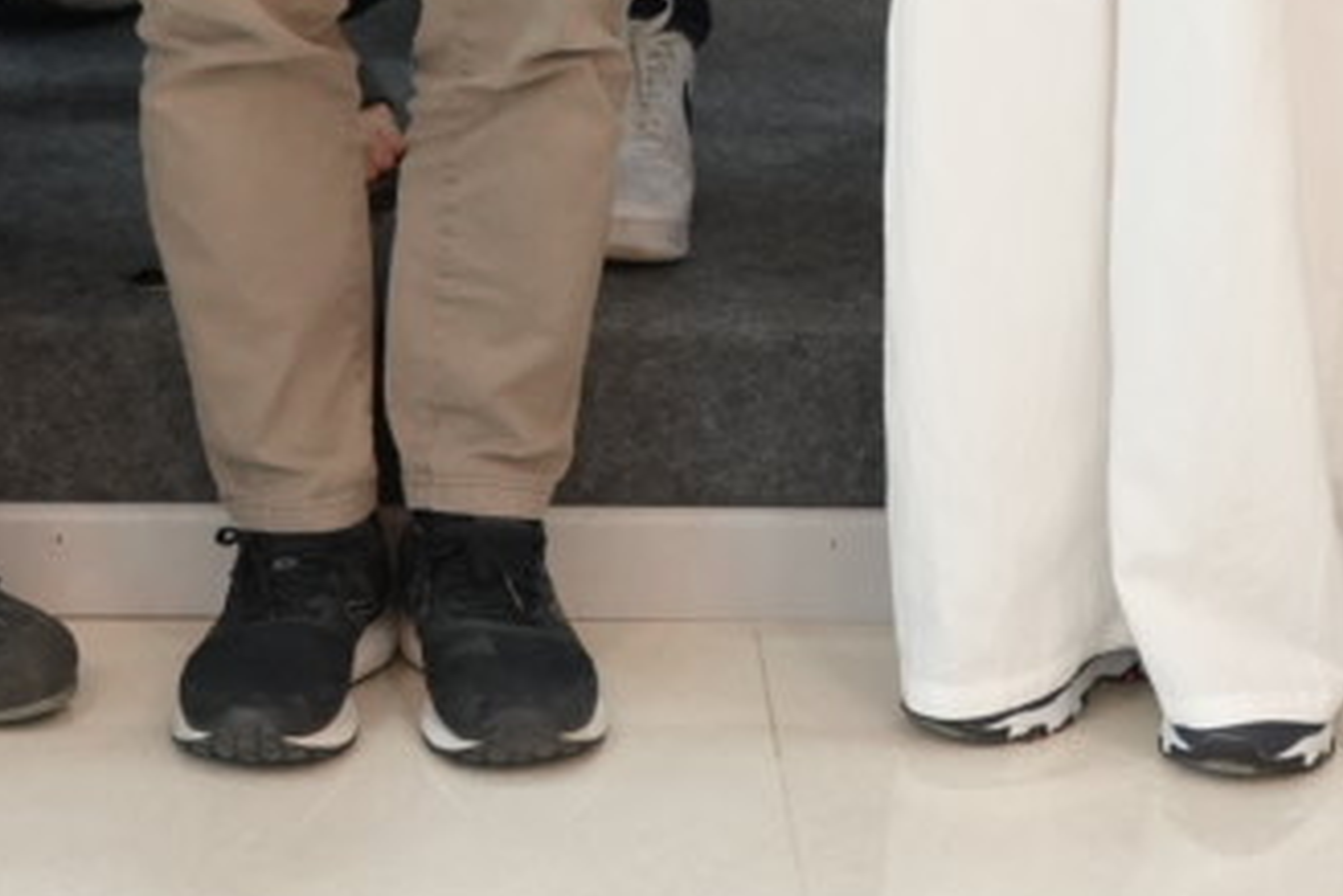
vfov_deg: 6.7
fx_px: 7352
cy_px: -1125
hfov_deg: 10.4
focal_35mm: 197
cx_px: 270
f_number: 4
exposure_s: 1/160
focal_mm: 40
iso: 1600
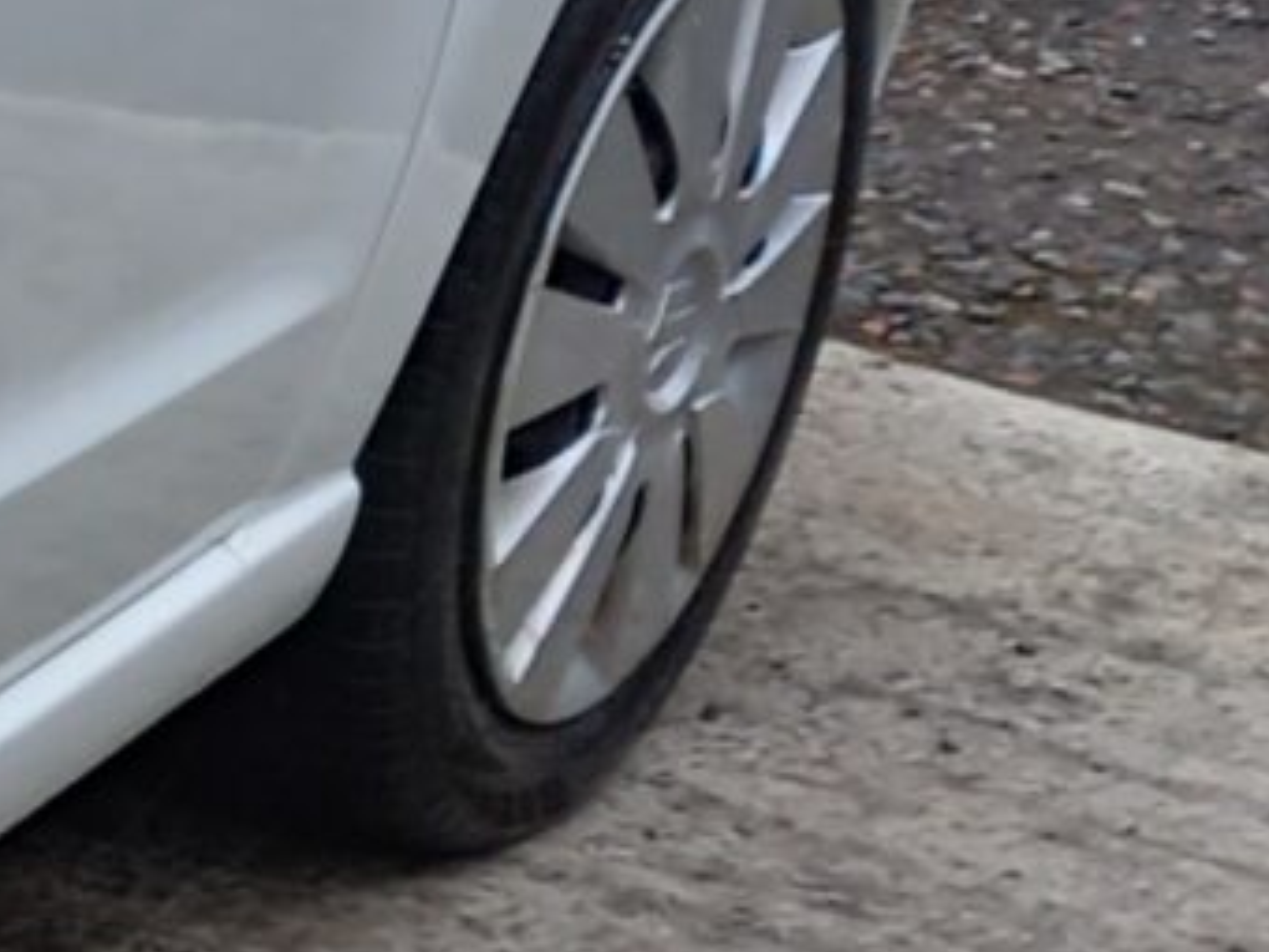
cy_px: 325
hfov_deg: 8.5
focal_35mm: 188
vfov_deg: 7.9
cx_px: -2784
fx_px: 6892
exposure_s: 1/271
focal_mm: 4.6
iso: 25
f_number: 2
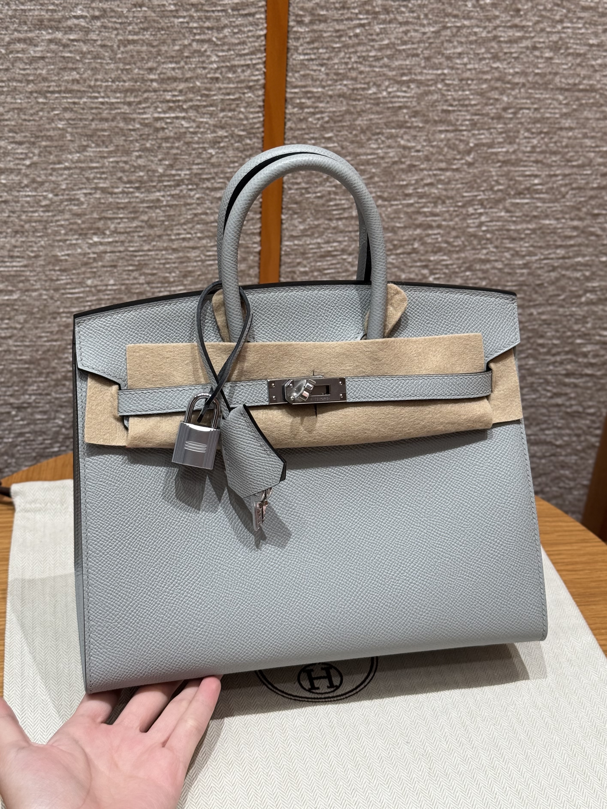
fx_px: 1122
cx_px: 304
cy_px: 404
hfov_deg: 30.3
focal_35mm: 48
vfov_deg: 39.7
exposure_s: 1/113
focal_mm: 6.76
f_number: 1.78
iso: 100
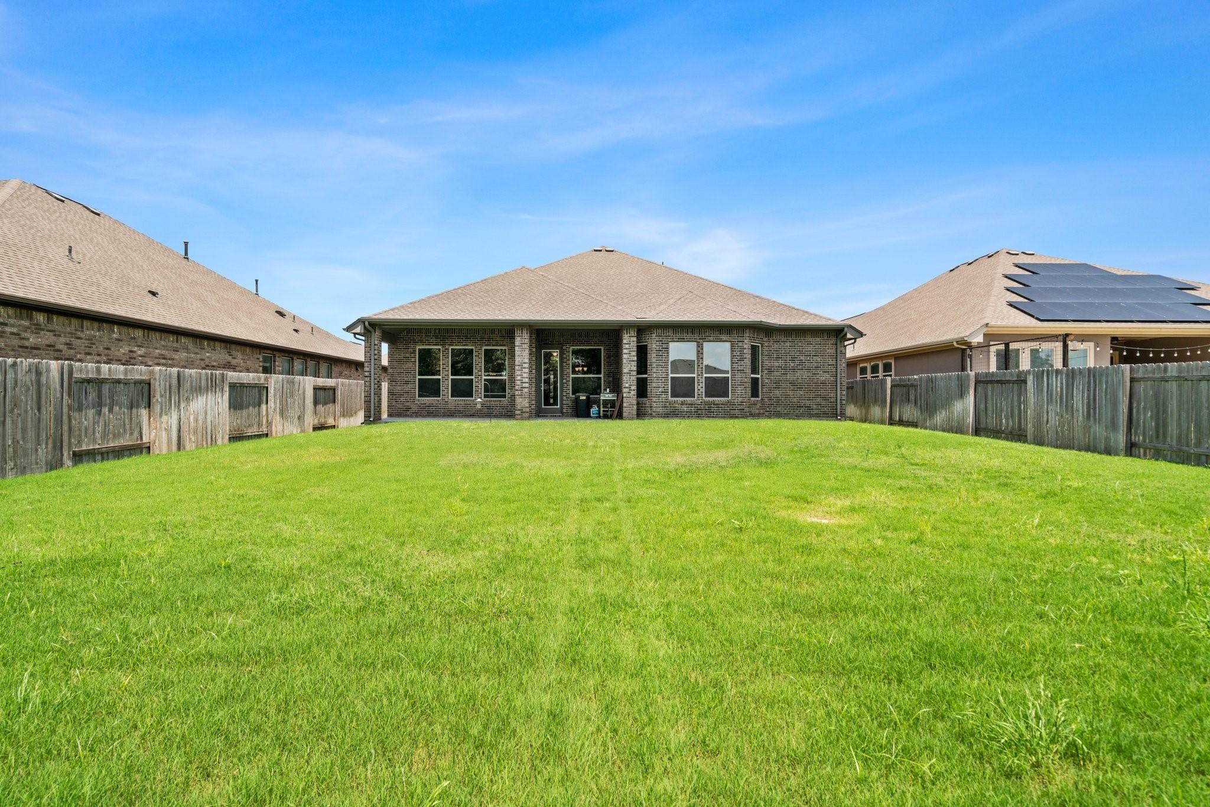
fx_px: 605
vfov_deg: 67.4
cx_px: 605
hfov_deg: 90.0
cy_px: 404
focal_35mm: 18
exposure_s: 1/320
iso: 250
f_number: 8
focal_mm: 18
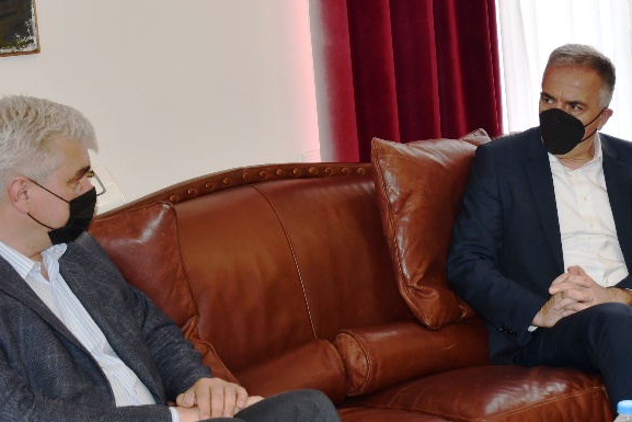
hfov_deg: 28.1
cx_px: 469
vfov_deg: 19.1
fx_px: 1247
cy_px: 129
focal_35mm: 71
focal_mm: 27
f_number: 4
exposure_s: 1/125
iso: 400
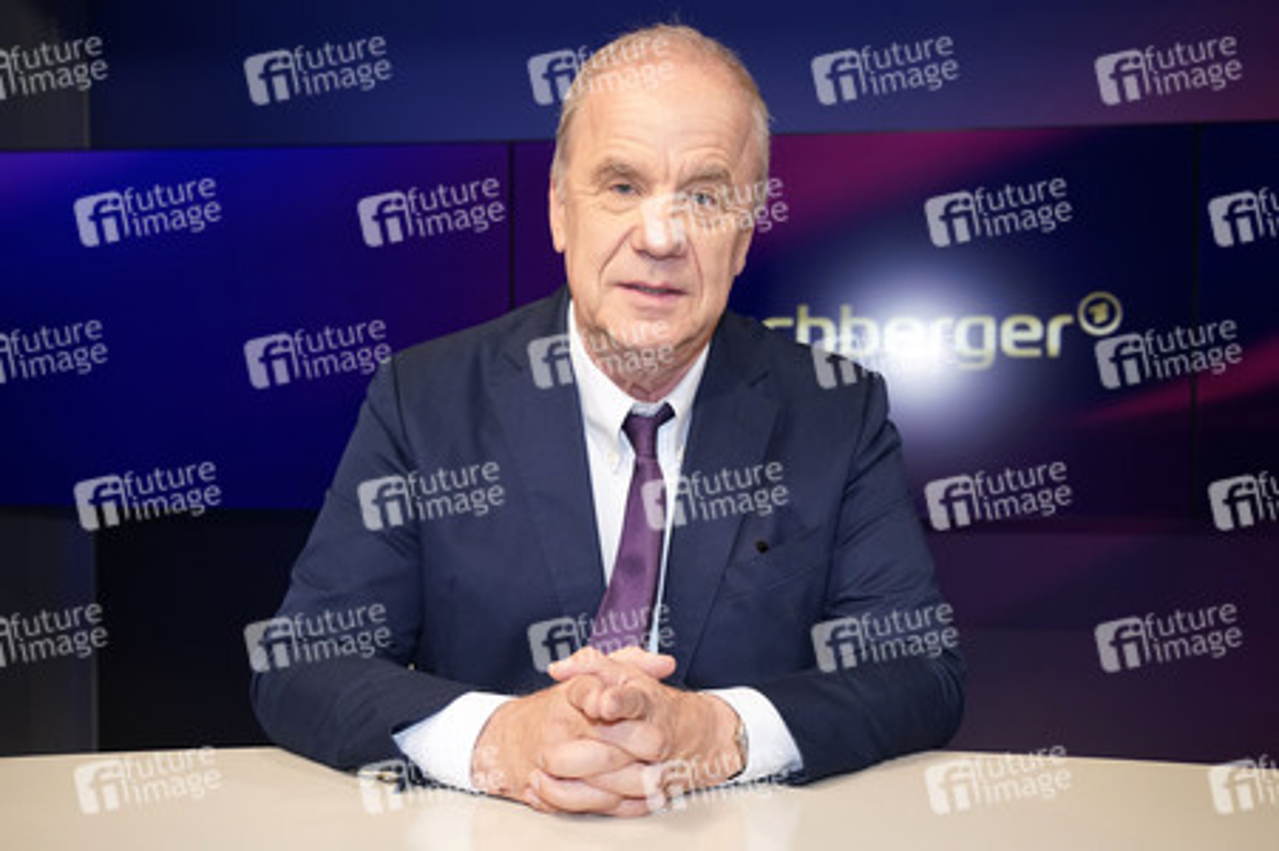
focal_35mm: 42
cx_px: 640
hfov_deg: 46.4
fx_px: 1491
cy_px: 426
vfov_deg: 31.8
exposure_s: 1/160
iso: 2000
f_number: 5
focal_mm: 42
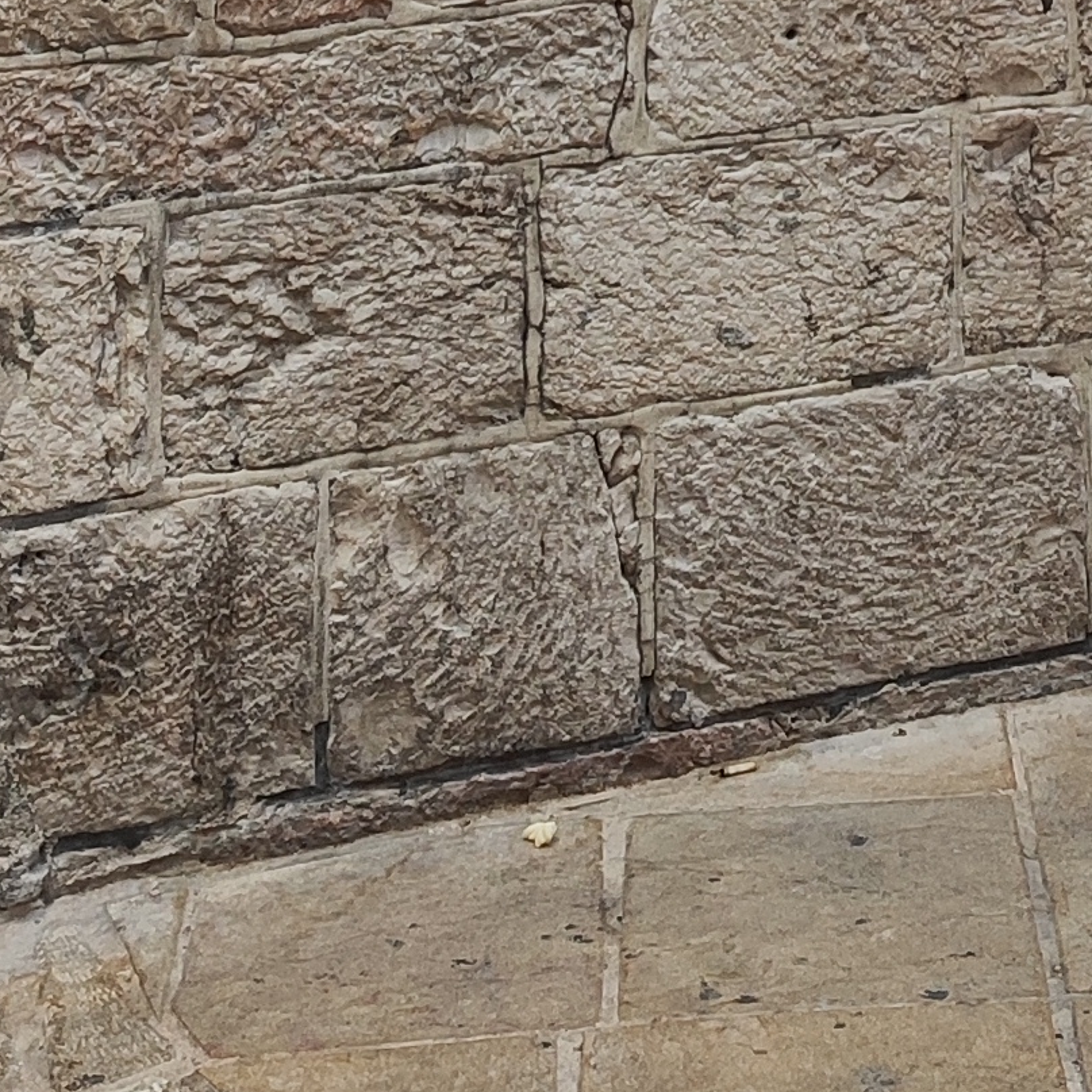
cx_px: 914
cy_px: -828
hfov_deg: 16.7
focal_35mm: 103
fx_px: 3676
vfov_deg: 14.9
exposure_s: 1/100
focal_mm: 5.4
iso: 169
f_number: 1.8
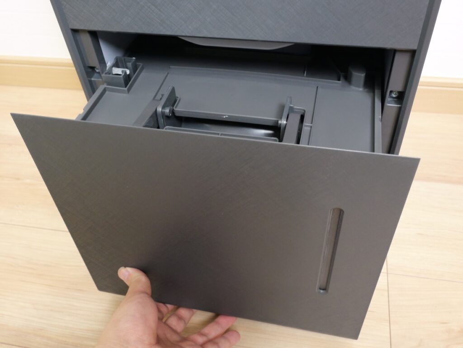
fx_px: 428
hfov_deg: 56.8
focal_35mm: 32
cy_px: 174
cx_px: 232
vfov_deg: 44.2
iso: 3200
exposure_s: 1/20
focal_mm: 16
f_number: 6.3
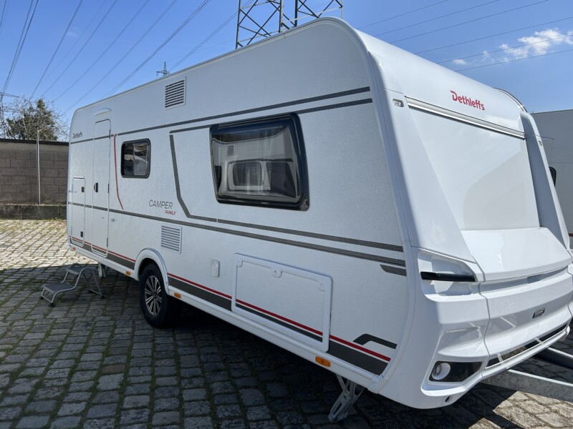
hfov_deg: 67.3
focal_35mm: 26
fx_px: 430
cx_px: 286
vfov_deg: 53.1
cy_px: 214
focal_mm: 5.7
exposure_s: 1/5882
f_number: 1.5
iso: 50
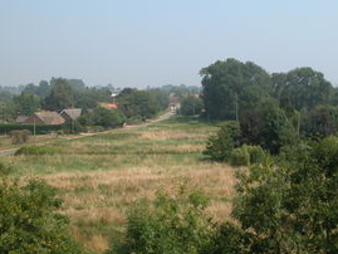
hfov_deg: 36.8
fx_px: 508
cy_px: 93
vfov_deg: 27.9
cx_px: 178
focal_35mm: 52
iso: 100
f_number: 6.3
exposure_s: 1/320
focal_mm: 8.9
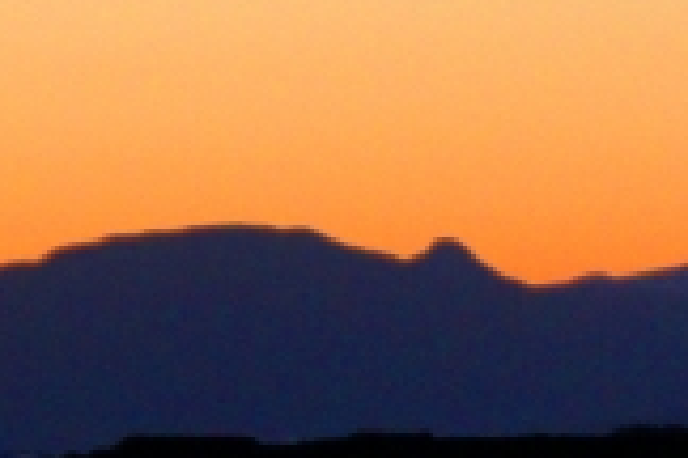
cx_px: 798
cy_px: 367
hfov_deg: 4.6
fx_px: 8485
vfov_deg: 3.1
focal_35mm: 444
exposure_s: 1/100
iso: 640
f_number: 5
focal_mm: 60
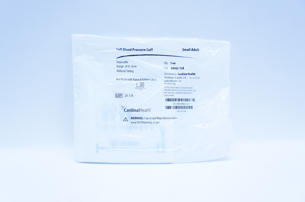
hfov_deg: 53.2
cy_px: 101
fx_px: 305
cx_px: 152
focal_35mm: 36
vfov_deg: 36.8
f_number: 4.5
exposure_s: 1/200
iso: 800
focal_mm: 24
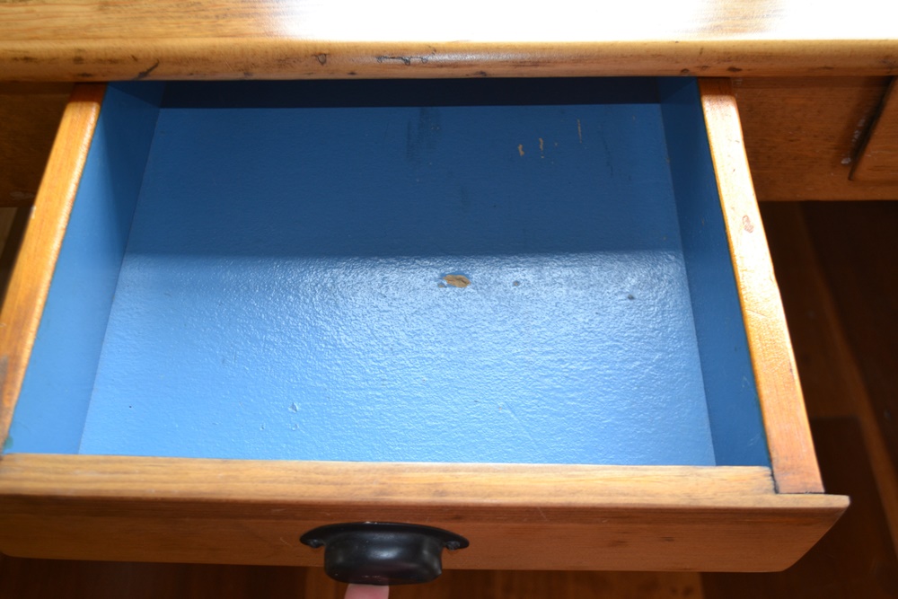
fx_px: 898
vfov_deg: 36.9
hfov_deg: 53.1
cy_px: 300
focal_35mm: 36
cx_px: 449
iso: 360
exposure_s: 1/60
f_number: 4
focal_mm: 24
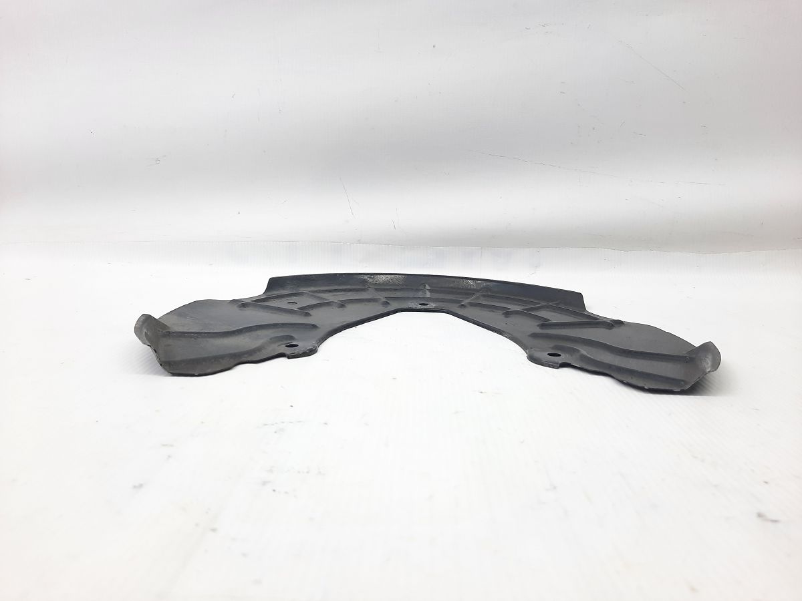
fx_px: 579
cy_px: 300
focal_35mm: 25
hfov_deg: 69.4
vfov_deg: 54.9
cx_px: 401
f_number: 2
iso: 64
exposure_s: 1/50
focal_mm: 4.6
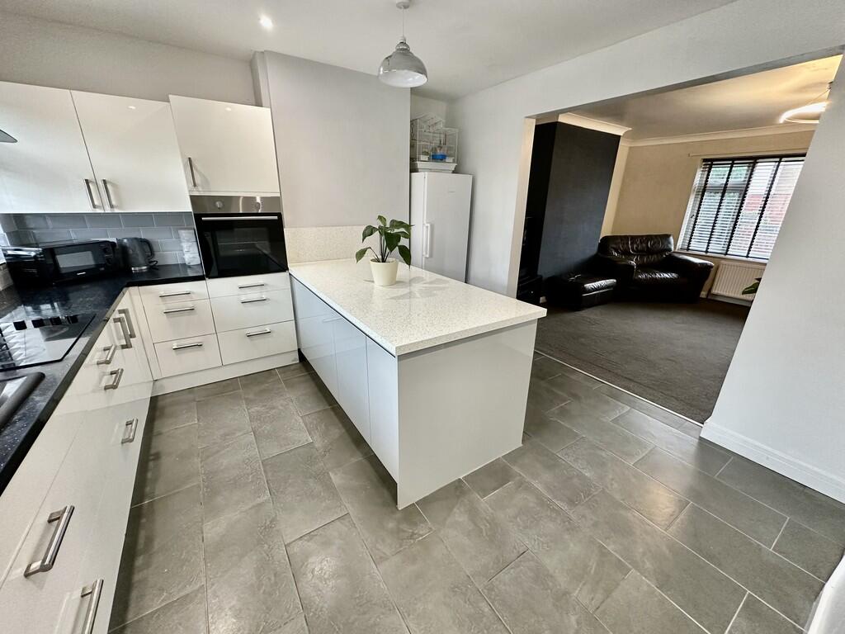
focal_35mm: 14
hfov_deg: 102.1
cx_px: 422
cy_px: 317
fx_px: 342
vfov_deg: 85.7
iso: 250
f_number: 2.2
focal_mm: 2.22
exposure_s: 1/100
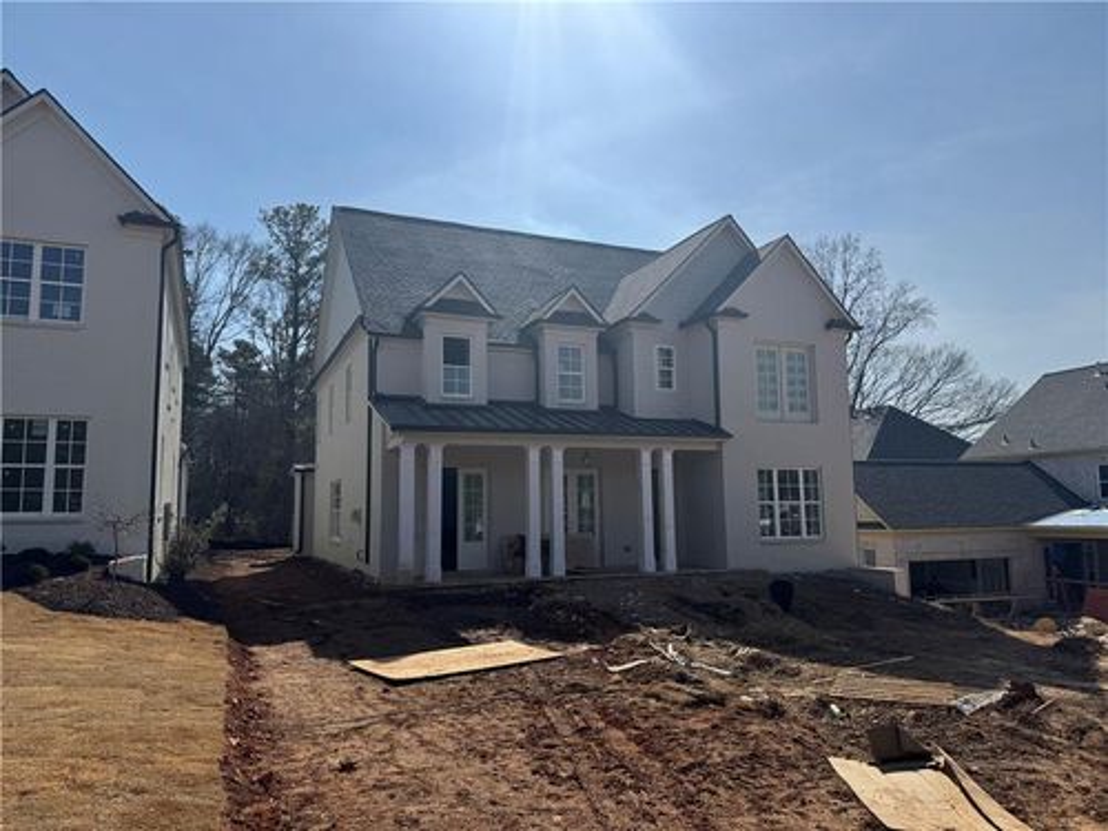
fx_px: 768
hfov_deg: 71.6
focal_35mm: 24
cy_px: 416
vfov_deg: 56.8
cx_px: 554
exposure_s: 1/12346
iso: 80
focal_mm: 6.76
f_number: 1.78
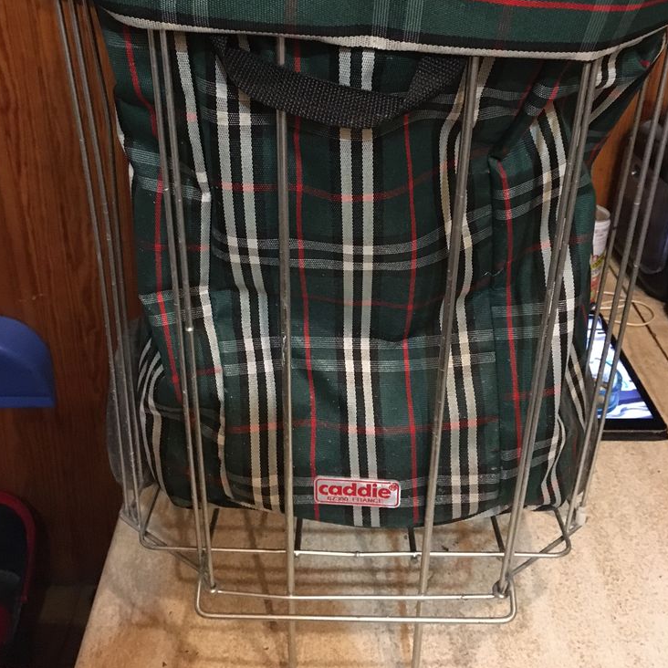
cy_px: 222
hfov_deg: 47.2
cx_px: 334
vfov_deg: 46.5
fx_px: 764
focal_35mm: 35
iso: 400
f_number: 2.2
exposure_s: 1/17
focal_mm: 4.15
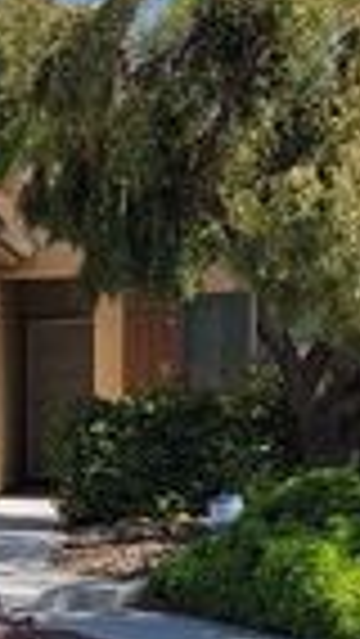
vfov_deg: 22.9
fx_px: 1559
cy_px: 488
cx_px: -310
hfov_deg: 12.0
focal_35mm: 92
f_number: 1.8
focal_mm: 6.7
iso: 16
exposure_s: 1/1189
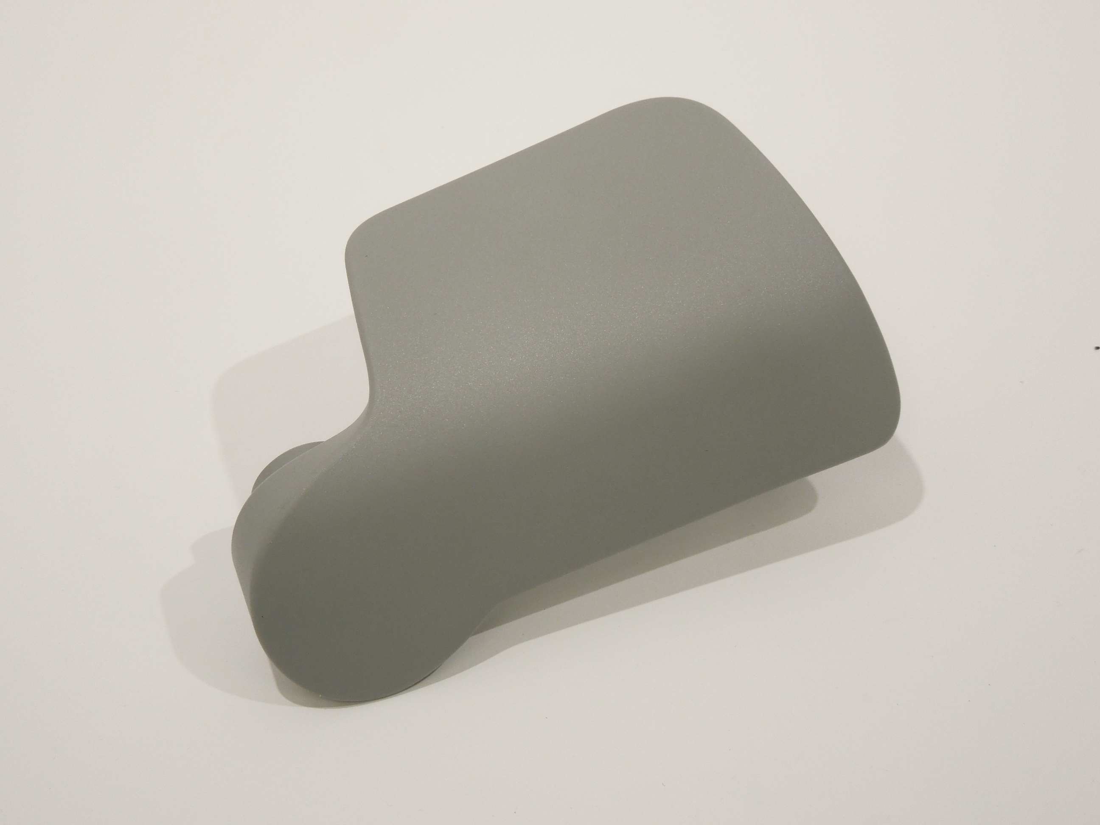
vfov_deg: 18.9
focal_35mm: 78
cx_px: 550
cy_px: 412
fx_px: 2479
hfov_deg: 25.0
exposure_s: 1/50
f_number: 4.5
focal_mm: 14.1
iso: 400
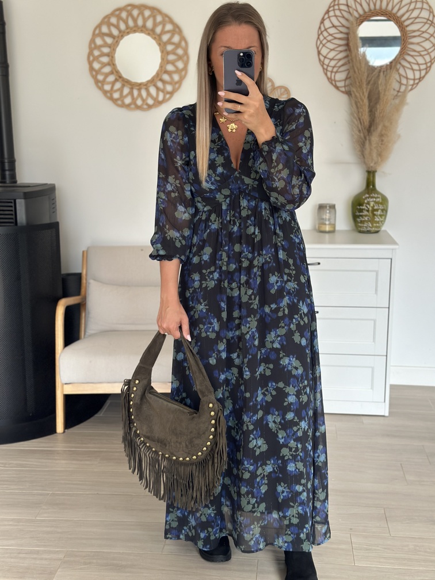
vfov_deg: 39.7
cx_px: 218
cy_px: 290
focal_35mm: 48
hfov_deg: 30.3
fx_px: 804
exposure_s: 1/499
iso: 80
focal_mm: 6.86
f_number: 1.78
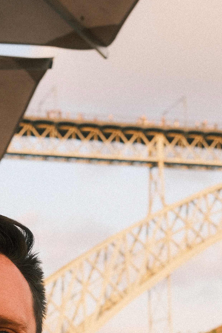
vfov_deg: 20.3
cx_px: 63
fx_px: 898
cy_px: 338
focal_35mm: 97
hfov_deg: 14.1
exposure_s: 1/320
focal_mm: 27
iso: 640
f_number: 5.6
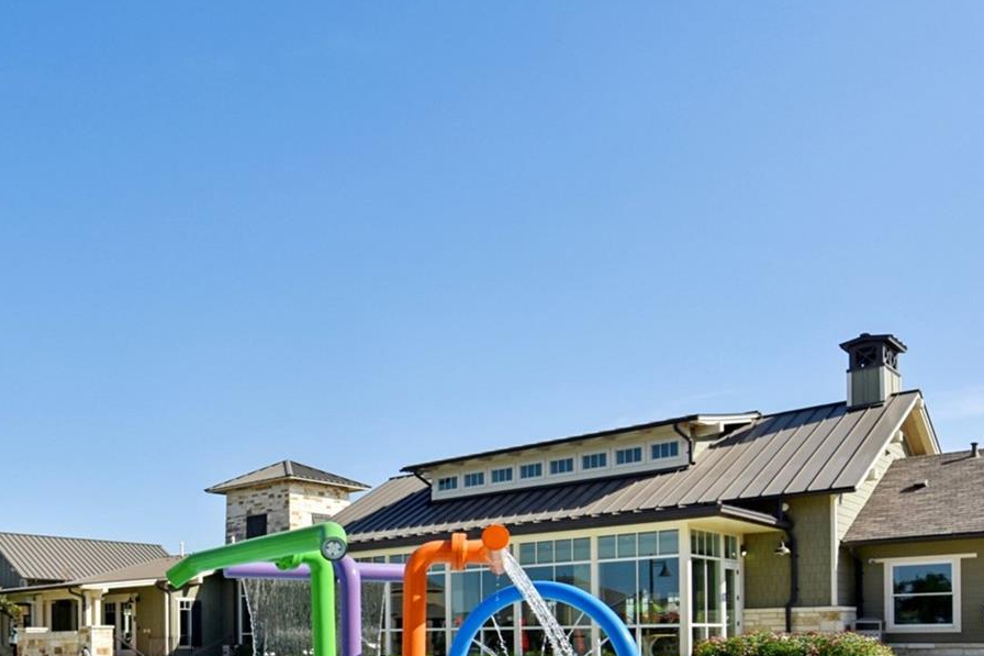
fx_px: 874
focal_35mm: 32
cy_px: 605
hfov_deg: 54.7
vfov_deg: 38.0
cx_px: 197
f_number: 8
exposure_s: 1/500
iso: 100
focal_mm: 14
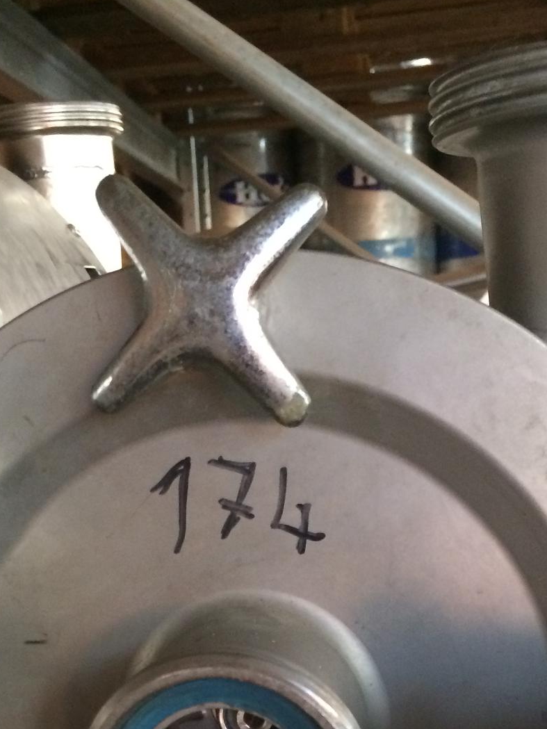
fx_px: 1180
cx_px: 235
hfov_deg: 26.1
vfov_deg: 32.4
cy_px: 677
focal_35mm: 56
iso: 320
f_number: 2.2
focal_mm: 4.12
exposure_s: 1/24
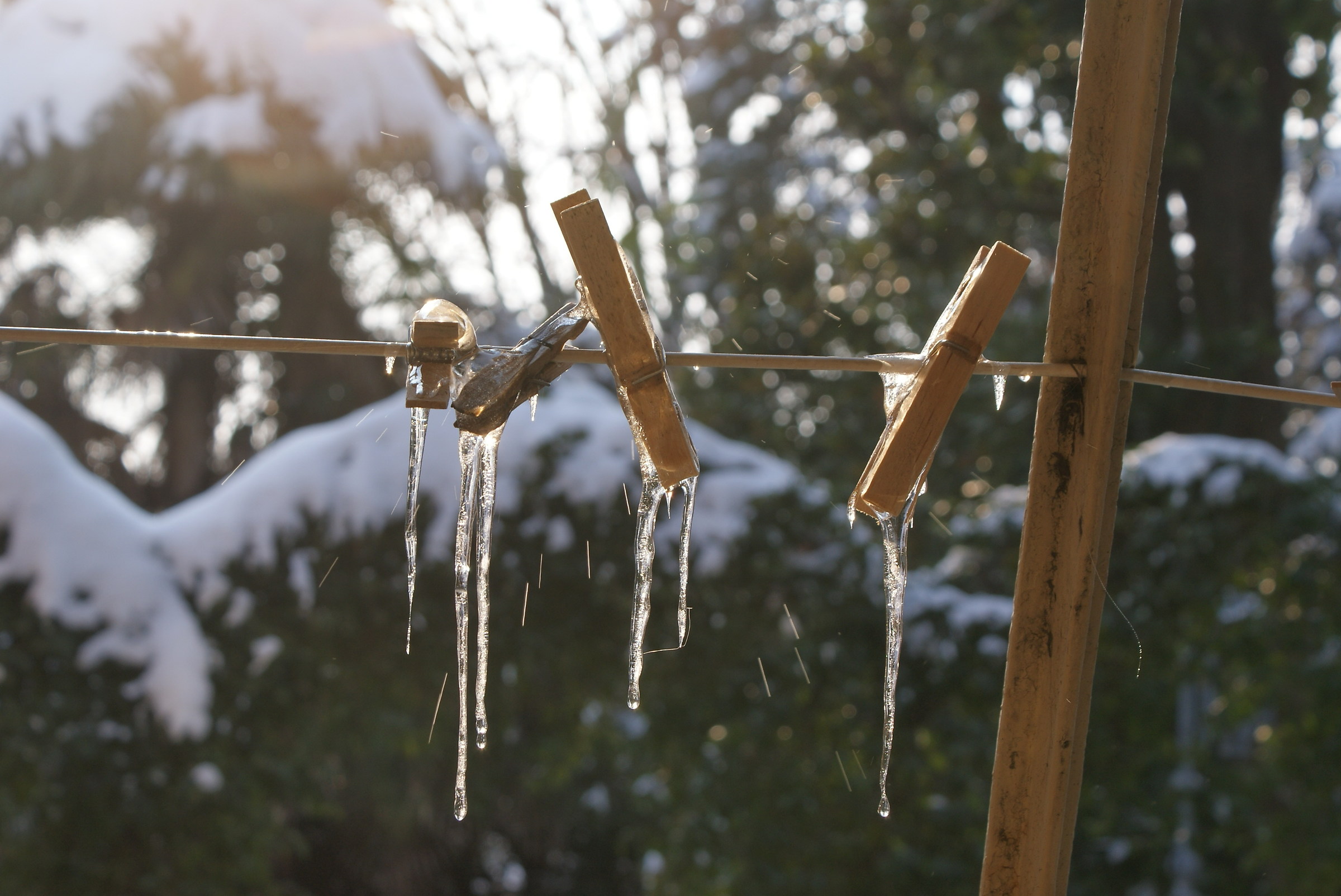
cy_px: 448
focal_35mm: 82
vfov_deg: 16.6
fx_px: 3075
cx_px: 670
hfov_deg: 24.6
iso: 100
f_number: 9
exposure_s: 1/125
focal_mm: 55
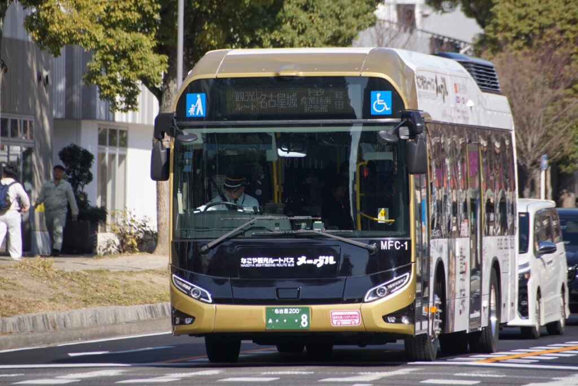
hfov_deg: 5.5
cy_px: 193
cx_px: 289
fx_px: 6024
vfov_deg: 3.7
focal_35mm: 375
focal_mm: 250
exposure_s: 1/400
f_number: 6.3
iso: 125
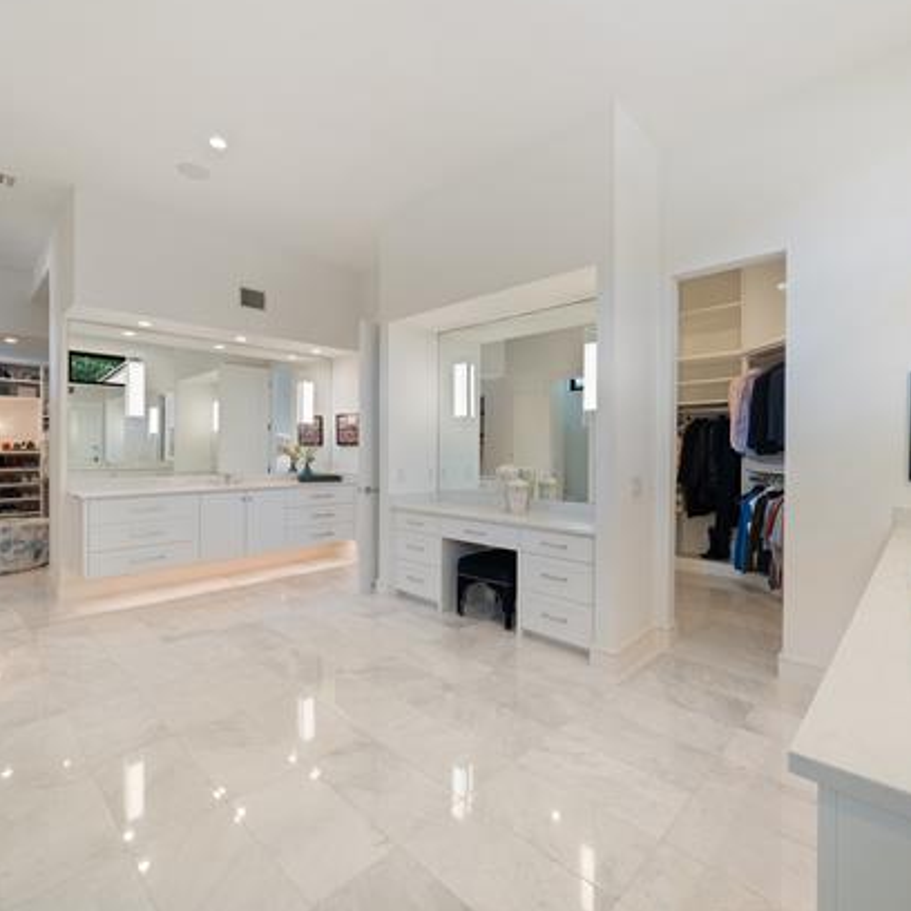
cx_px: 478
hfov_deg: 87.4
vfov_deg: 87.4
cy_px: 444
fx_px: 476
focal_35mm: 16
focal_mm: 12
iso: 320
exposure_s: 1/4
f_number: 9
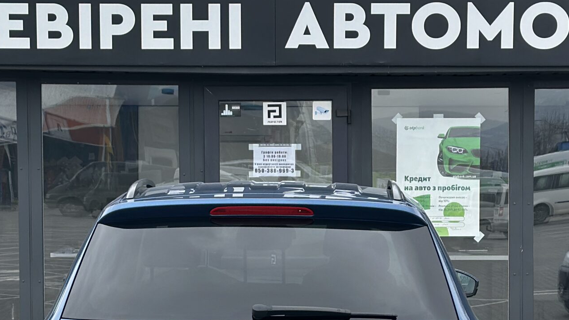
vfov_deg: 11.5
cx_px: 269
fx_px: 1584
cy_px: 255
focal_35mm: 105
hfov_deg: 20.4
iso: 80
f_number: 1.78
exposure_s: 1/1199
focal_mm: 6.86
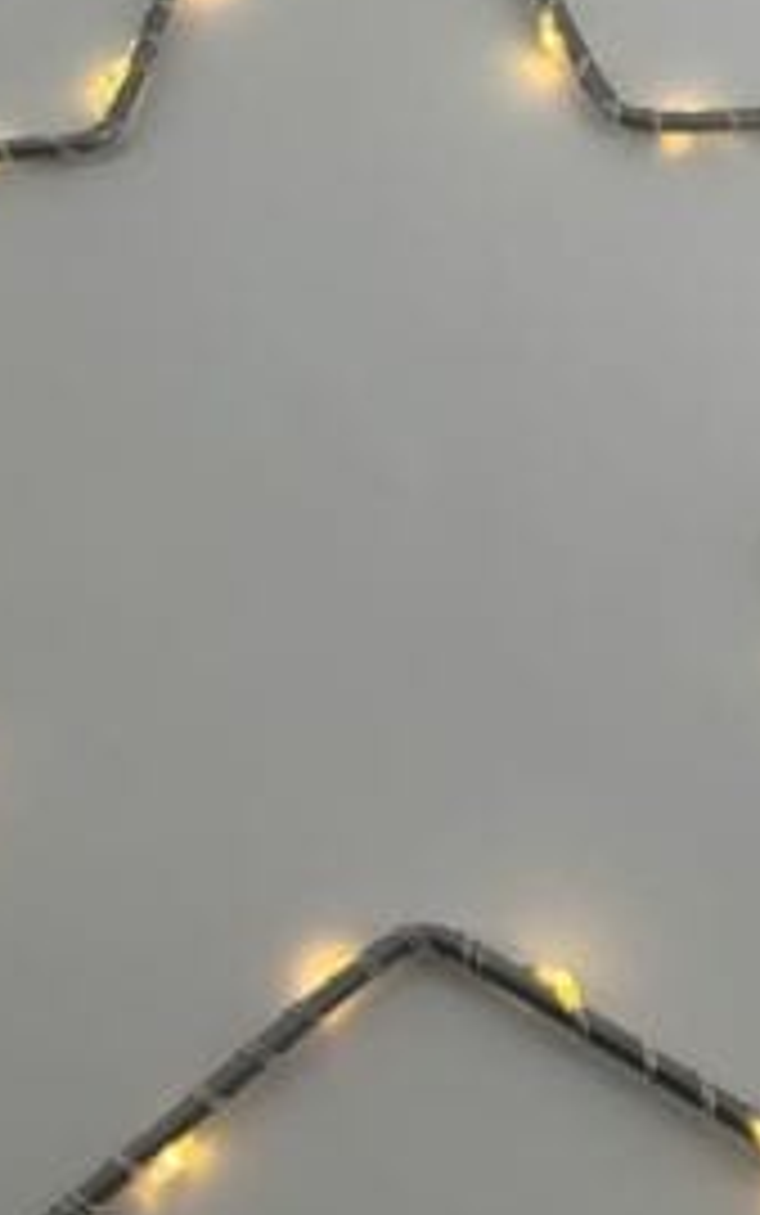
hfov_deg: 20.6
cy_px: 358
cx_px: 346
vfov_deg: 32.1
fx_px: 2086
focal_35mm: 63
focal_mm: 6.76
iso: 80
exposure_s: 1/1721
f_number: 1.78
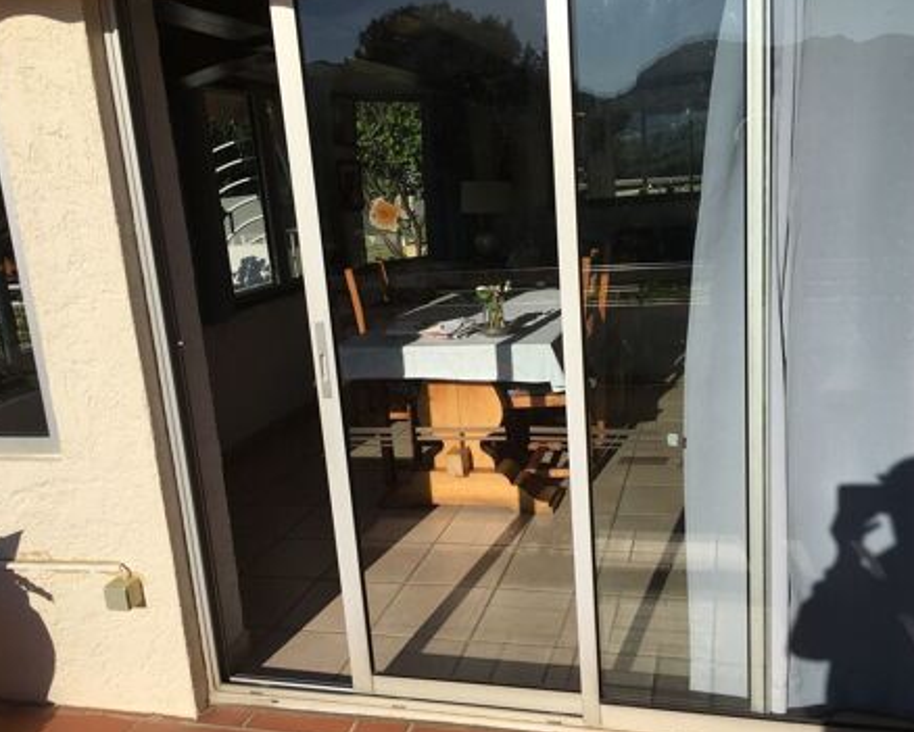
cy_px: 365
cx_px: 486
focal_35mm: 31
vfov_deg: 47.2
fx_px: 839
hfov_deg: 57.1
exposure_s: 1/2959
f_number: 2.2
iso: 25
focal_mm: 4.15
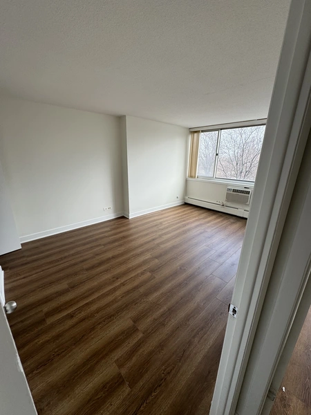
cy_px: 208
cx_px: 156
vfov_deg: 102.1
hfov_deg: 85.7
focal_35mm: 14
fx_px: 168
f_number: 2.2
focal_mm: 2.22
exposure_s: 1/153
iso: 40
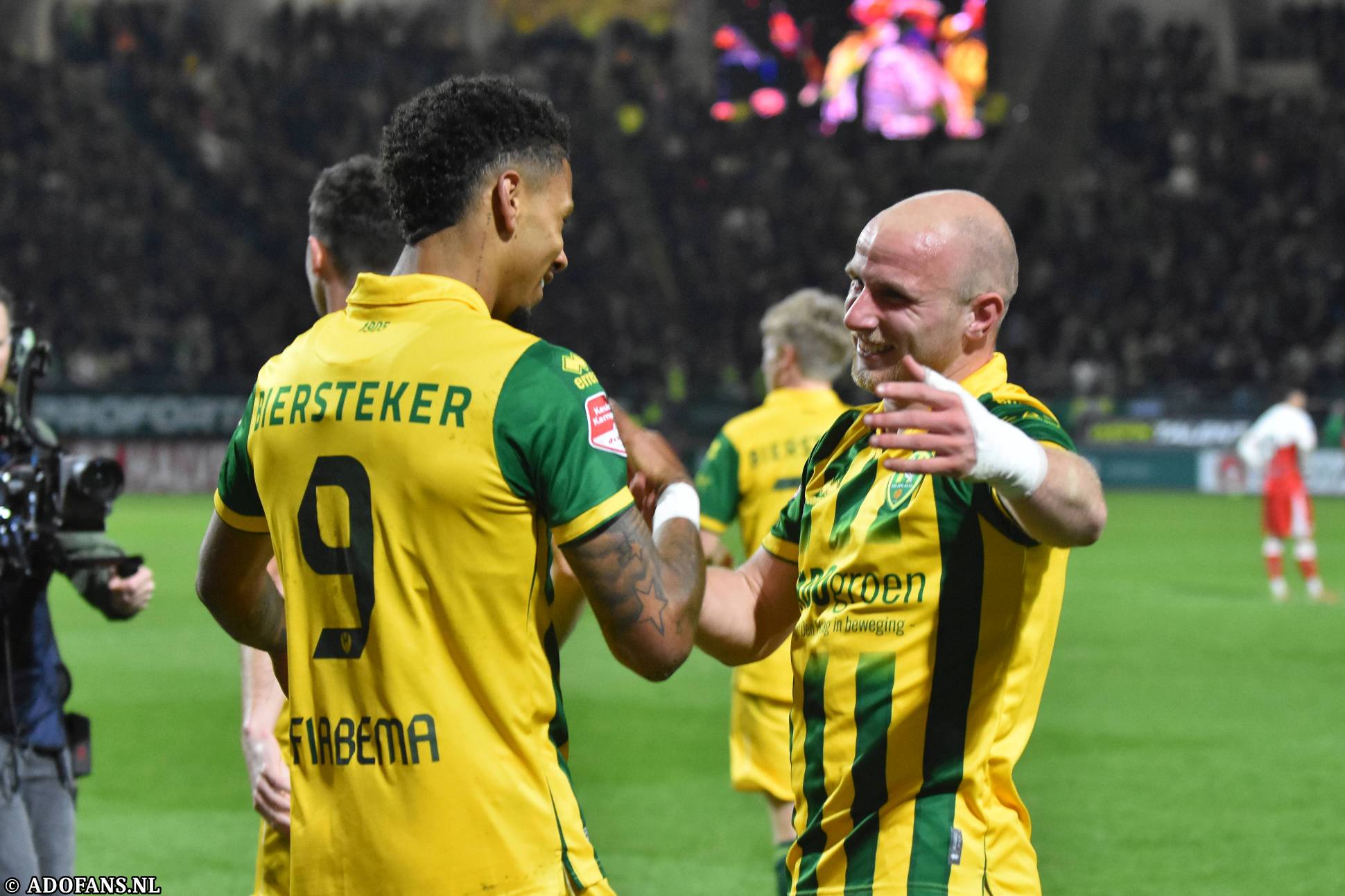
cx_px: 672
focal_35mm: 105
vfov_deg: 13.0
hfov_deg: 19.5
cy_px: 448
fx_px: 3922
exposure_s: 1/500
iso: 4000
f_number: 2.8
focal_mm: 70
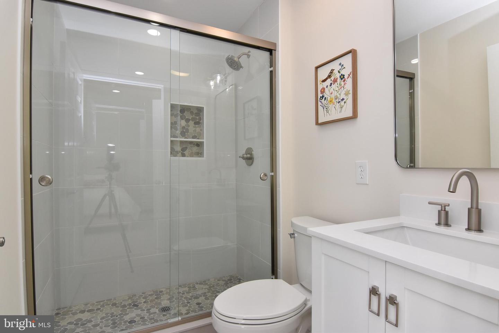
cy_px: 166
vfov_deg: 67.5
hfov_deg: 90.0
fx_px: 250
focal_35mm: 18
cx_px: 250
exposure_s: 1/100
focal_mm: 12
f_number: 13
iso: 800
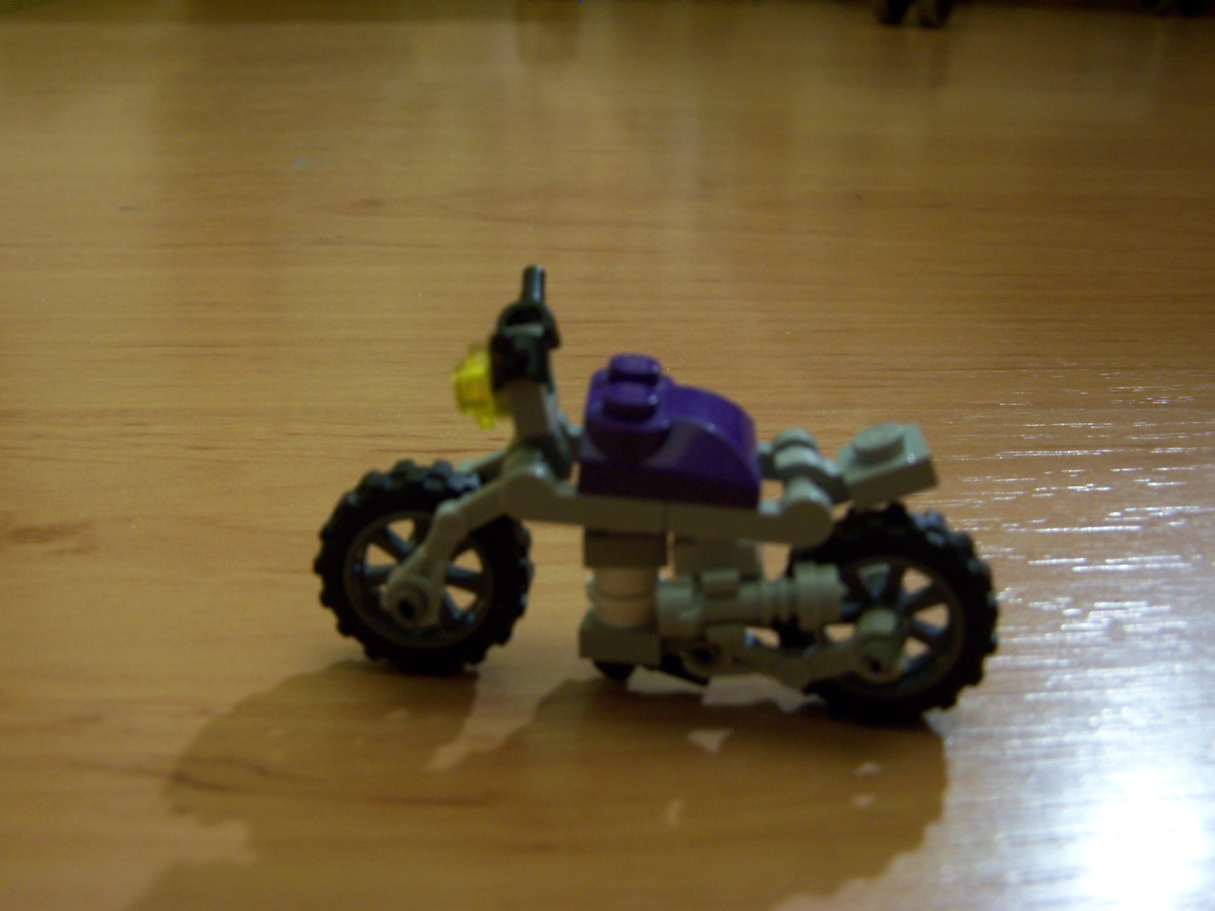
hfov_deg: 49.0
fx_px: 1334
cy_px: 456
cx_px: 608
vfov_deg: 37.7
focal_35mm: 38
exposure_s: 1/2
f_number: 2.8
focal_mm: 6.3
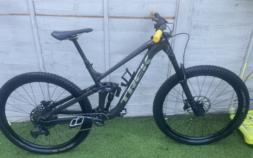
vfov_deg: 40.4
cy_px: 93
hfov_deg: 61.2
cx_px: 130
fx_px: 214
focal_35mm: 31
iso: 50
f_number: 1.6
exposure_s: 1/121
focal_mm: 4.2
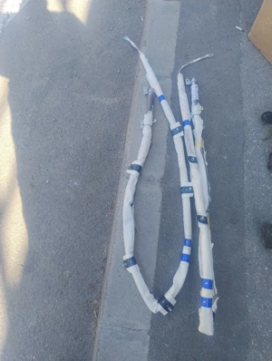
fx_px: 251
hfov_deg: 57.0
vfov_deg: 71.5
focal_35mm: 24
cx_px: 136
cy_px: 180
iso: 100
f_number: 1.8
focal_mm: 5.56
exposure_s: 1/256
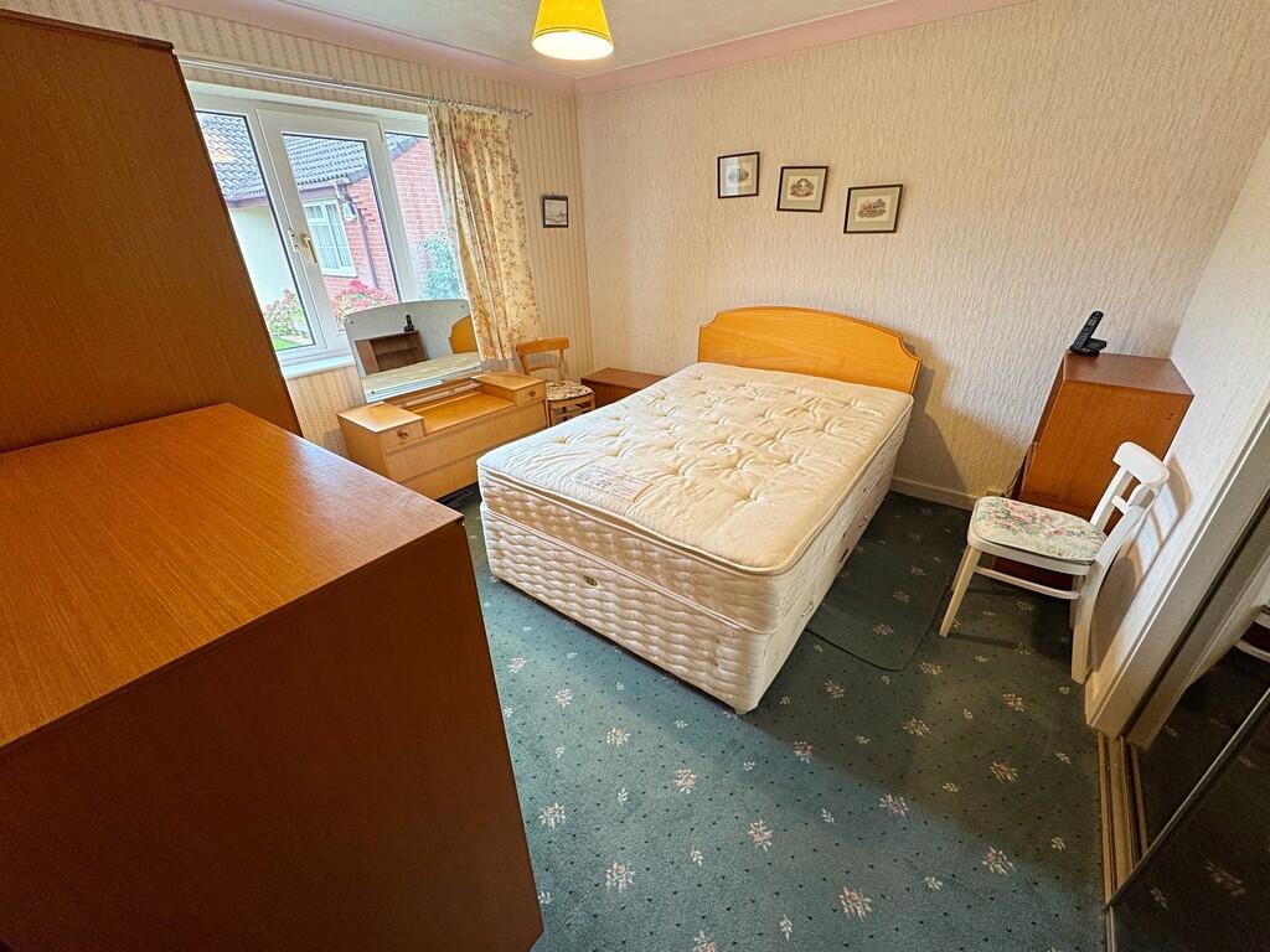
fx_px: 514
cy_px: 476
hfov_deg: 102.1
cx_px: 635
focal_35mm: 14
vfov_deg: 85.7
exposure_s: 1/100
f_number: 2.2
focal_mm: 2.22
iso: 125
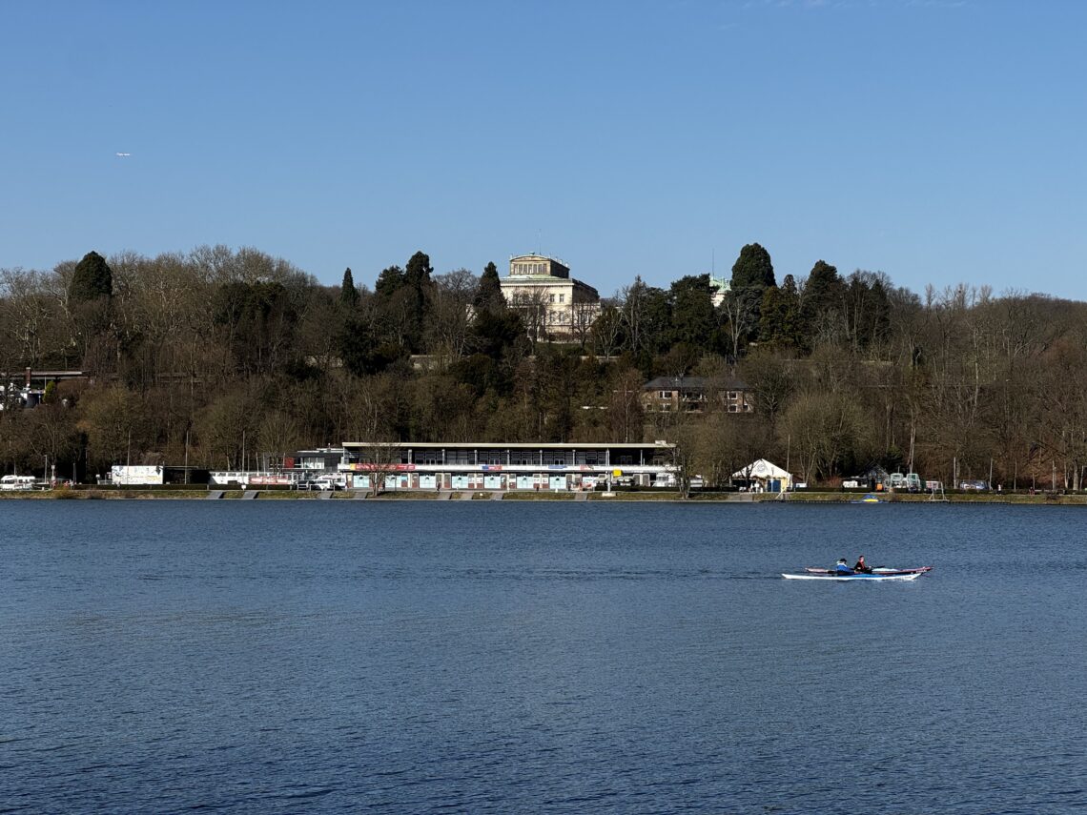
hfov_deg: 25.3
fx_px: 2418
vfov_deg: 19.1
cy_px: 408
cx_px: 544
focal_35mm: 77
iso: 25
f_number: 2.8
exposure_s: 1/1074
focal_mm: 9
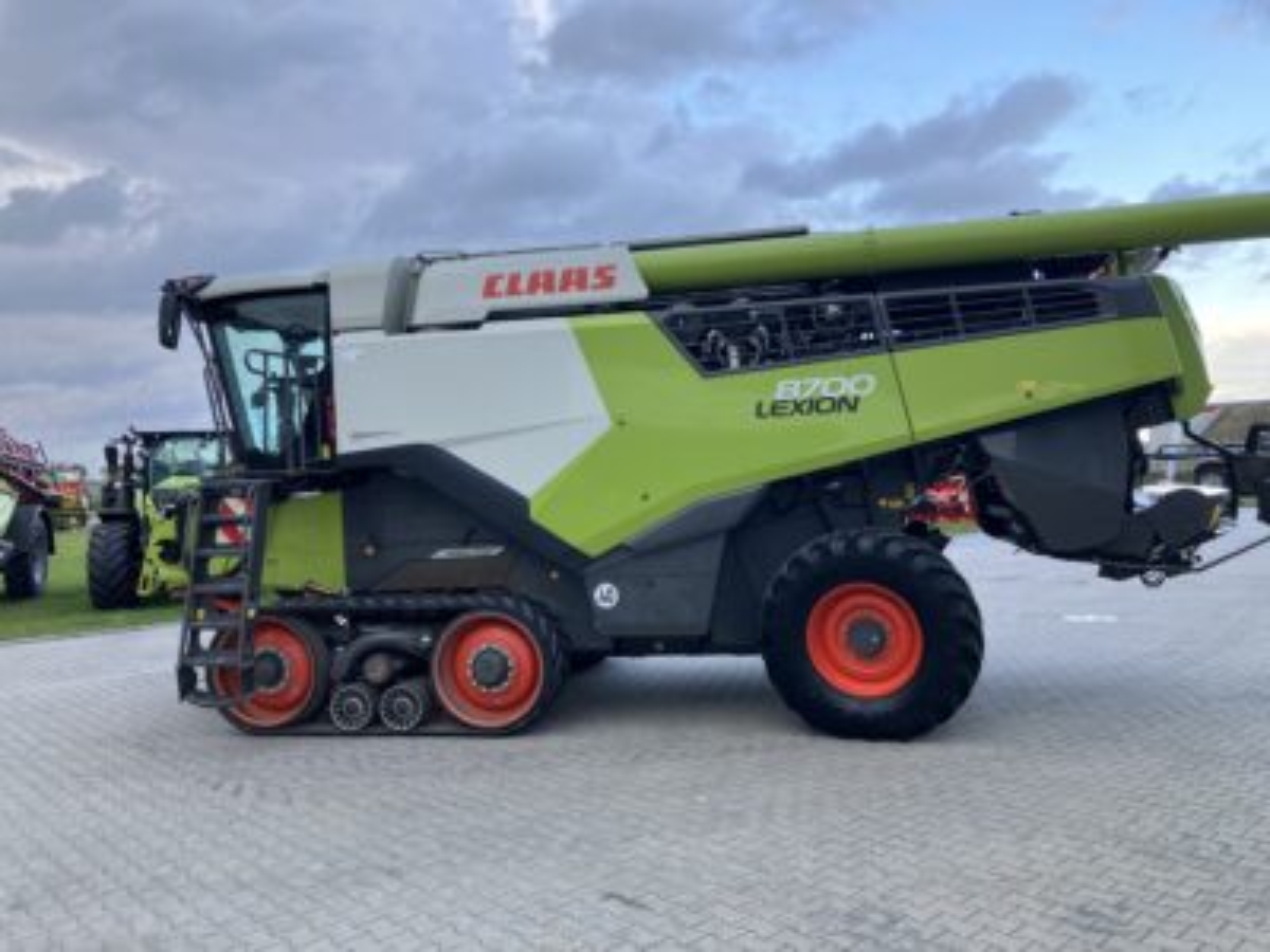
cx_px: 635
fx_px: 1027
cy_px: 476
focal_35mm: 28
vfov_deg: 49.7
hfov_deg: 63.4
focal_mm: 3.99
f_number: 1.8
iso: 50
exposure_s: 1/121
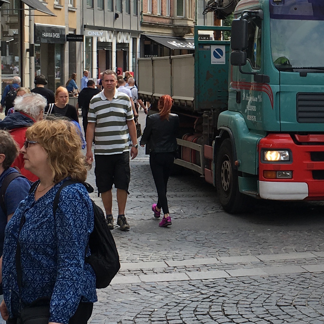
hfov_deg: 19.5
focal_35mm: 87
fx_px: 921
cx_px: 304
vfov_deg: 19.9
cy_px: 116
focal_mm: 4.15
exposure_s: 1/472
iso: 25
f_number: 2.2
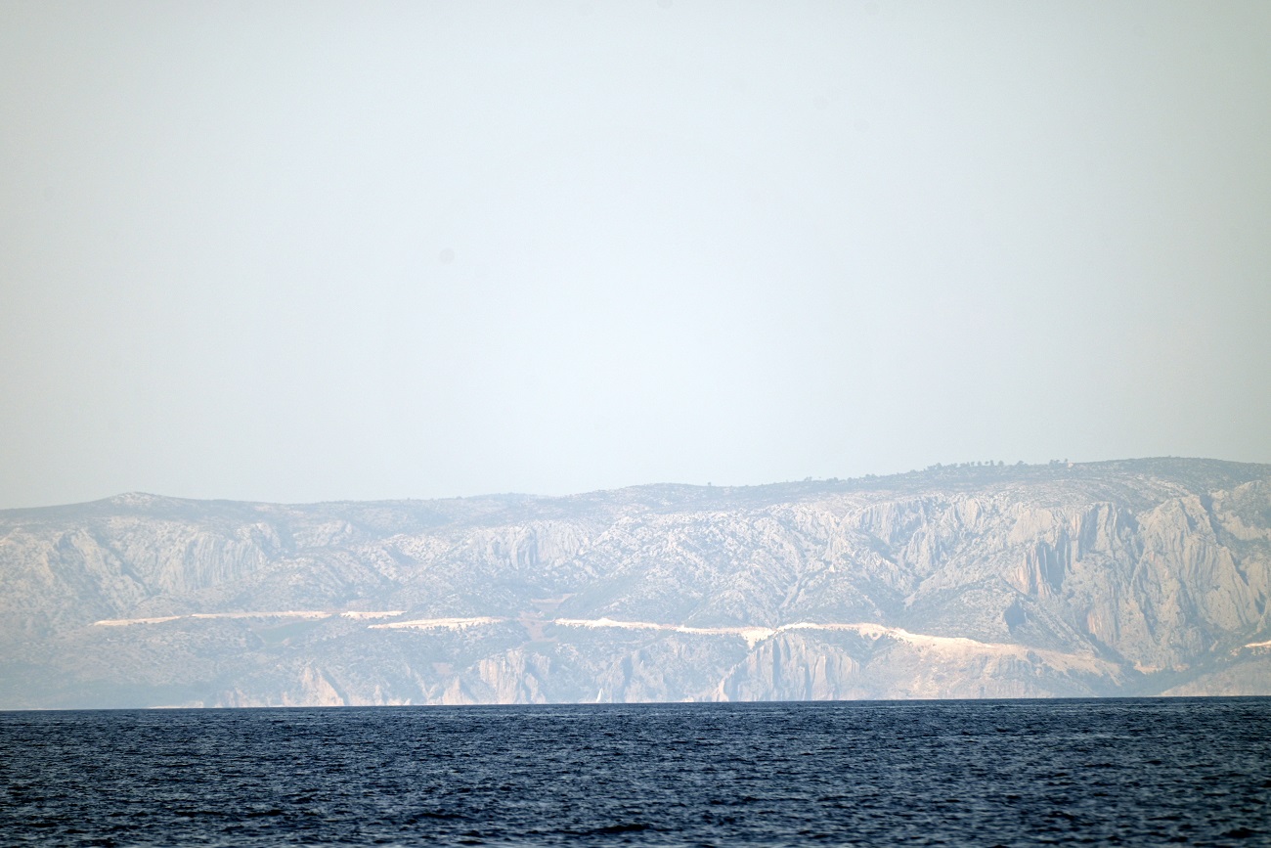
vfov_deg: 4.6
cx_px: 636
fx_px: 10592
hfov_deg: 6.9
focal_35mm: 300
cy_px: 424
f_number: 5.6
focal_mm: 300
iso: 125
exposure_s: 1/1000
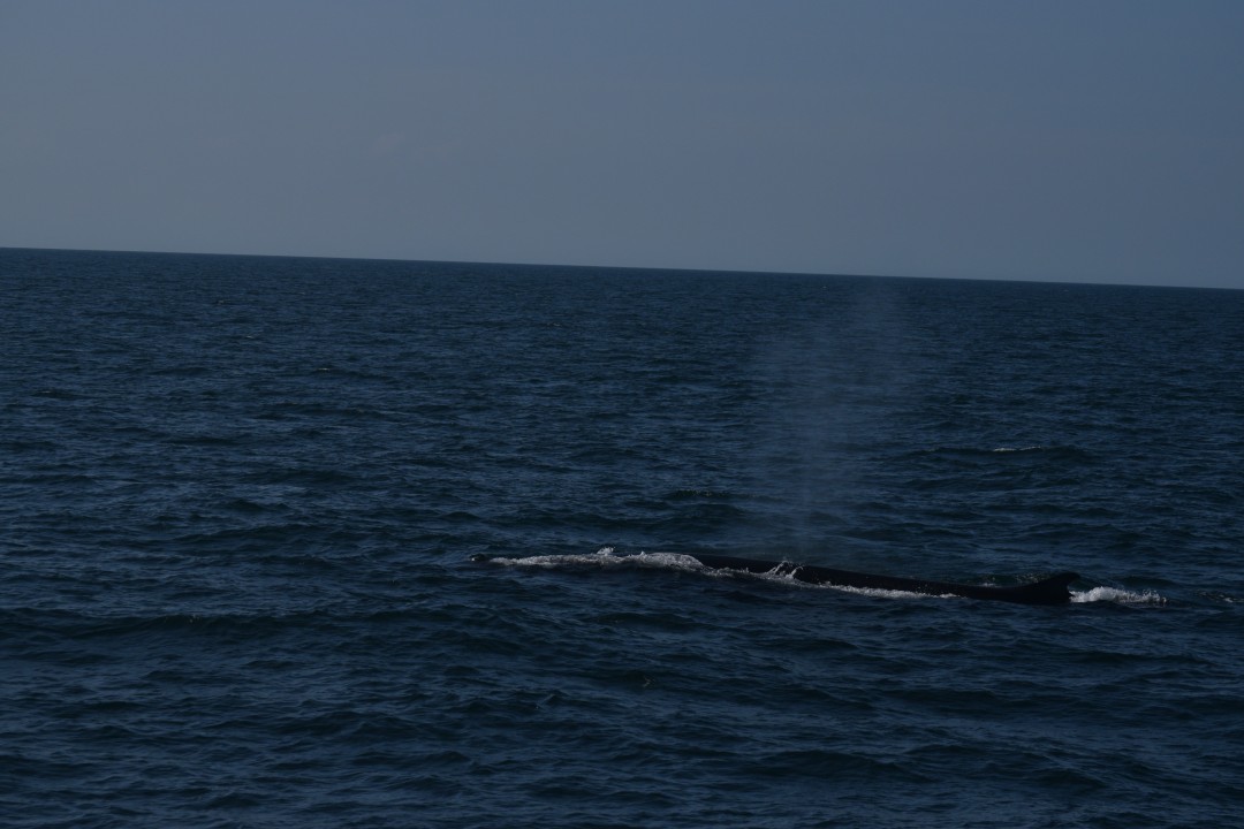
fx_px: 3887
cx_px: 622
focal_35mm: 112
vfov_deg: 12.2
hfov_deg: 18.2
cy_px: 414
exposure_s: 1/4000
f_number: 7.1
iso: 200
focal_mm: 75
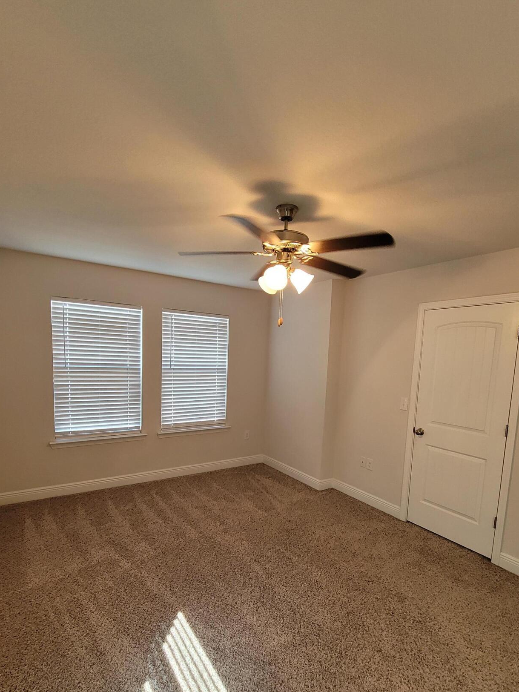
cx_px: 263
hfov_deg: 78.1
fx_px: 320
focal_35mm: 16
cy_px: 392
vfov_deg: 94.0
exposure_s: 1/60
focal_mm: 2.2
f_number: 2.2
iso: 160
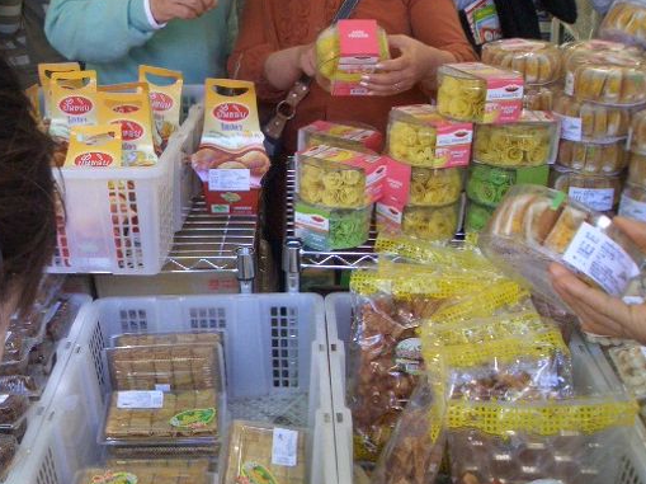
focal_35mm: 46
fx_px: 858
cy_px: 298
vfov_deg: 31.4
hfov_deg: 41.1
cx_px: 255
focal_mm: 4.8
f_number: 4
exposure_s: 1/80
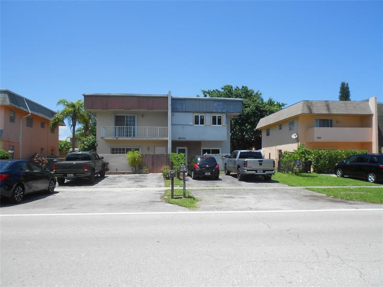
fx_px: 288
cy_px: 144
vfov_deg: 53.1
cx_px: 192
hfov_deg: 67.3
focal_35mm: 26
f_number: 3.2
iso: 80
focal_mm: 4.6
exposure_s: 1/1000
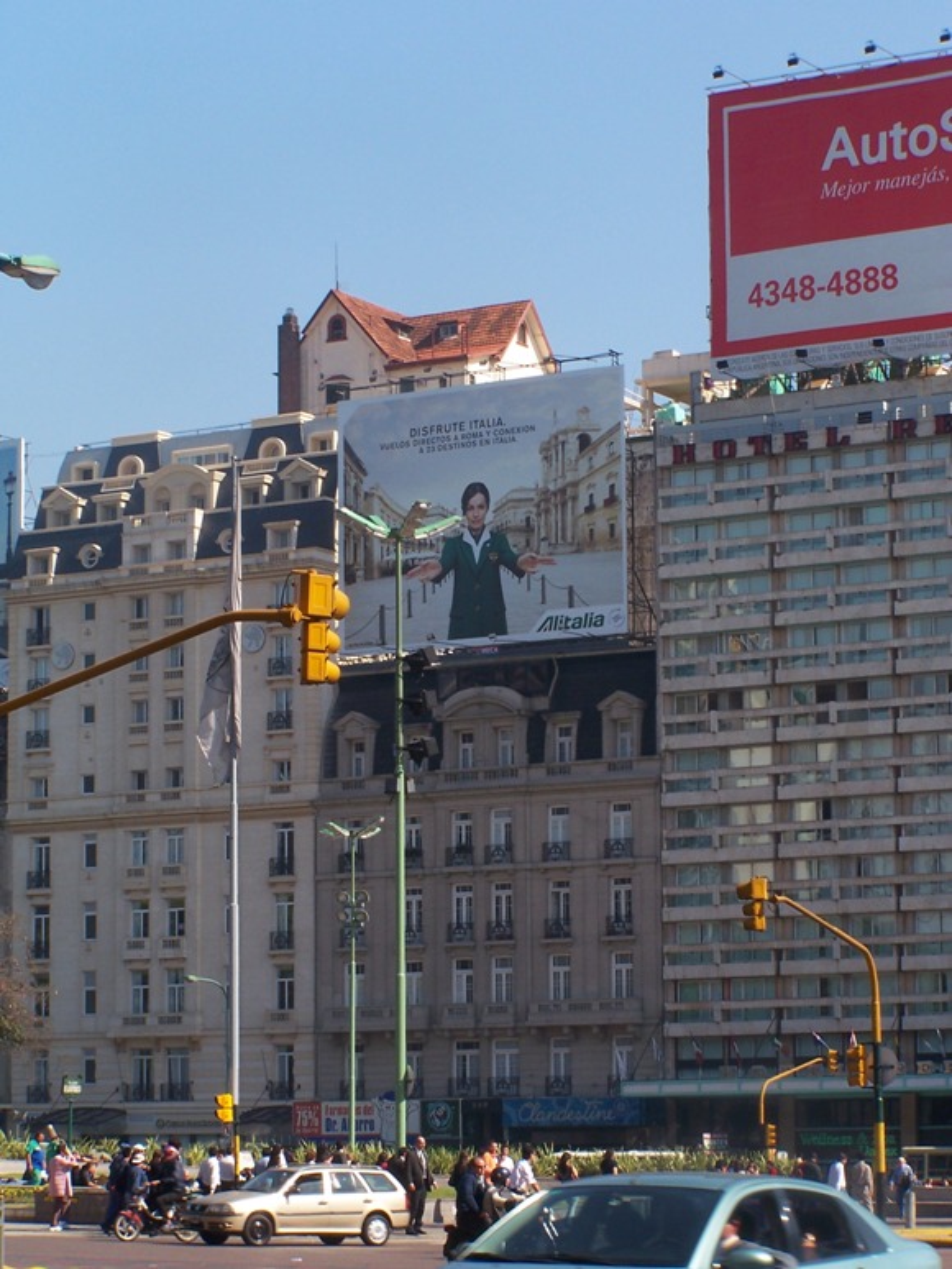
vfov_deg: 20.9
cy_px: 634
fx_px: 3446
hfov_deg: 15.7
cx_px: 476
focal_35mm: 94
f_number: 8
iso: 80
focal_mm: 15.6
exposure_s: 1/200
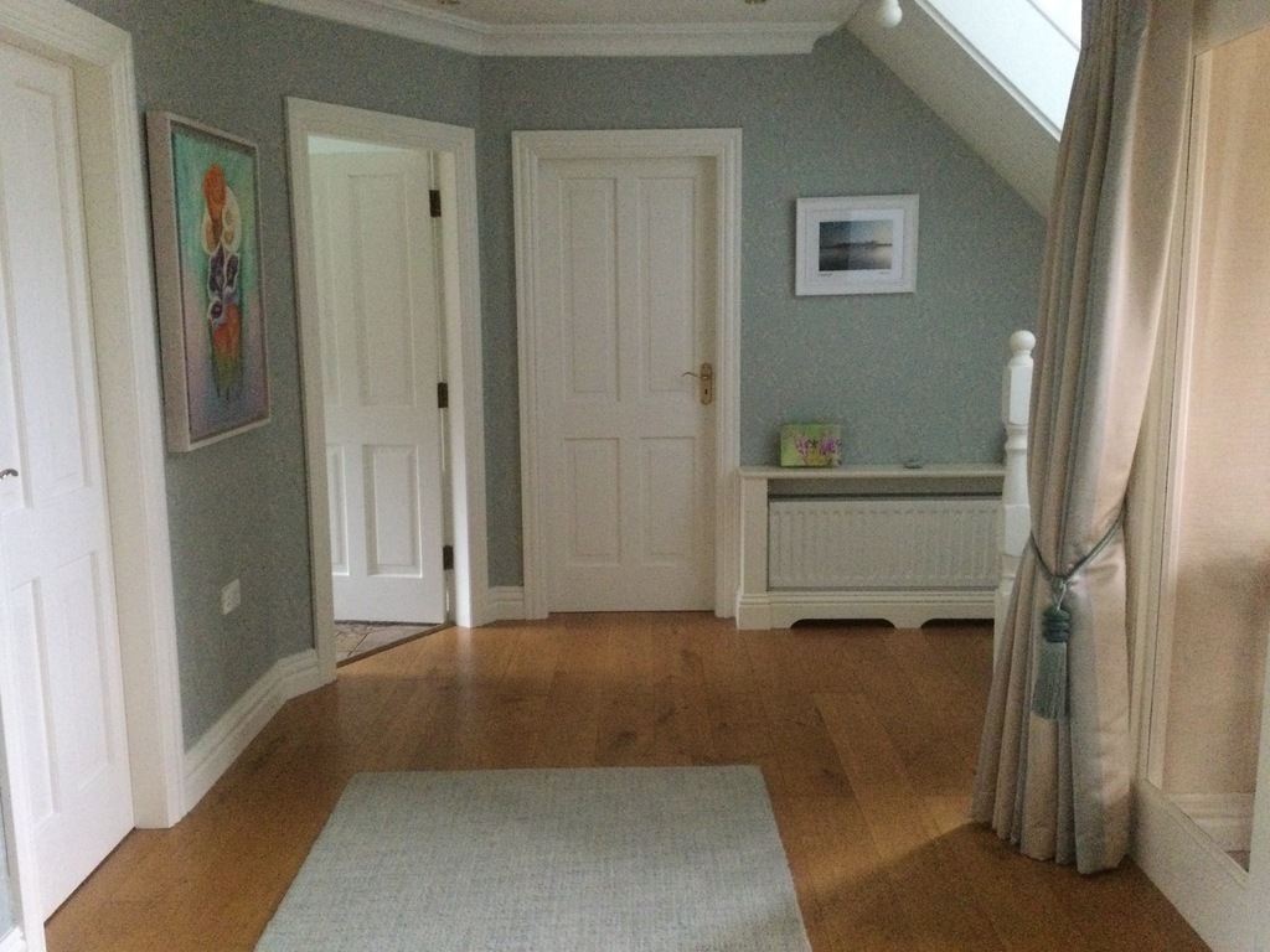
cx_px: 635
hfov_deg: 58.4
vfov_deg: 45.4
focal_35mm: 31
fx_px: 1137
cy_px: 476
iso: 320
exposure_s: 1/17
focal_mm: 3.3
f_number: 2.4
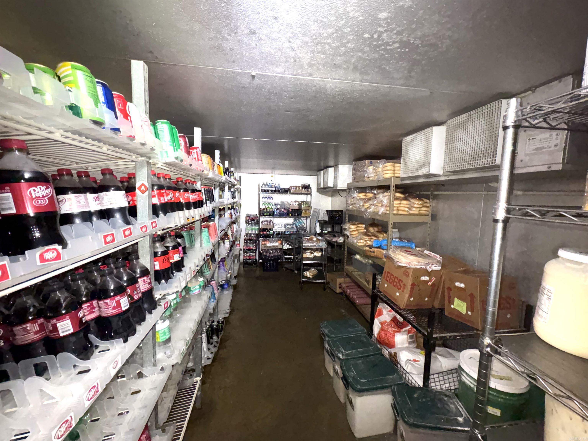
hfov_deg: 102.1
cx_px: 294
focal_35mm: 14
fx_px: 238
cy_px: 220
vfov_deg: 85.7
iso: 320
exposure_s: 1/60
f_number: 2.2
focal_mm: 2.22
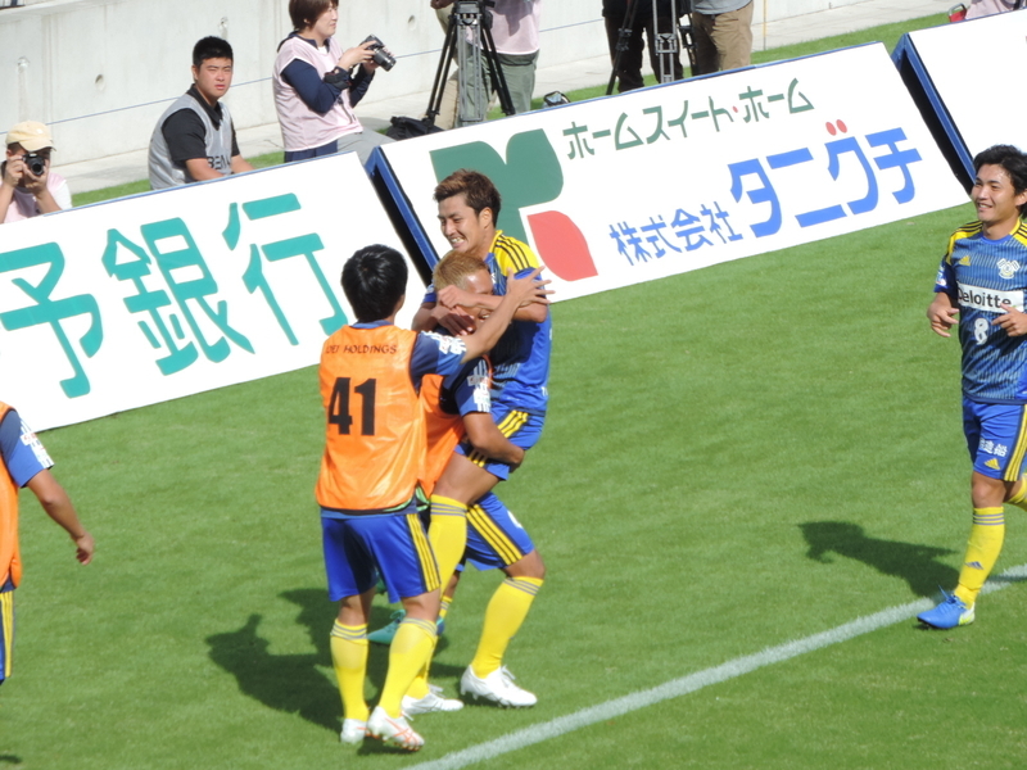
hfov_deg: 7.2
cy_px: 385
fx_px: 8159
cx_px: 514
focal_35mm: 275
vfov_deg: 5.4
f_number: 4.7
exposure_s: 1/400
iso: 80
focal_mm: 49
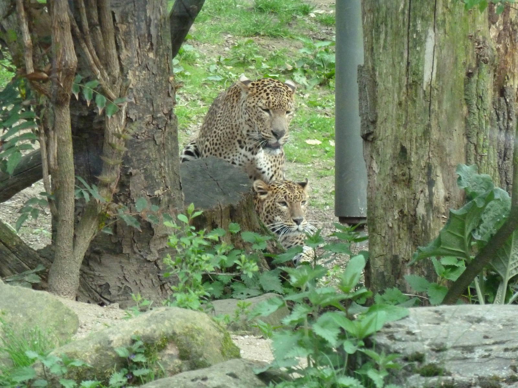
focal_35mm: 315
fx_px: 4714
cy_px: 194
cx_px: 259
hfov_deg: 6.3
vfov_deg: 4.7
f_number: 4.9
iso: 800
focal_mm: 49.2
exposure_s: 1/200
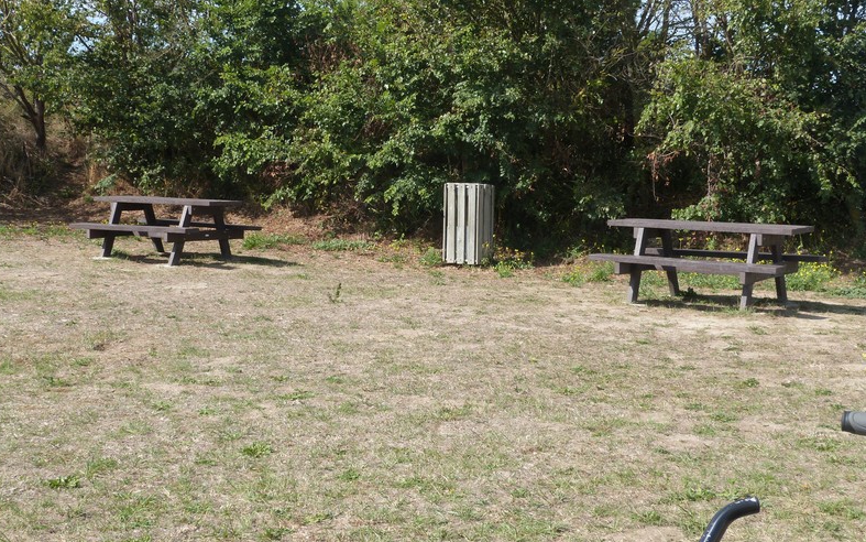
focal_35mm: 56
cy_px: 260
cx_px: 428
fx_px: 1322
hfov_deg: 36.3
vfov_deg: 23.1
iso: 100
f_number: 5.6
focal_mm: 9.2
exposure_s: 1/250
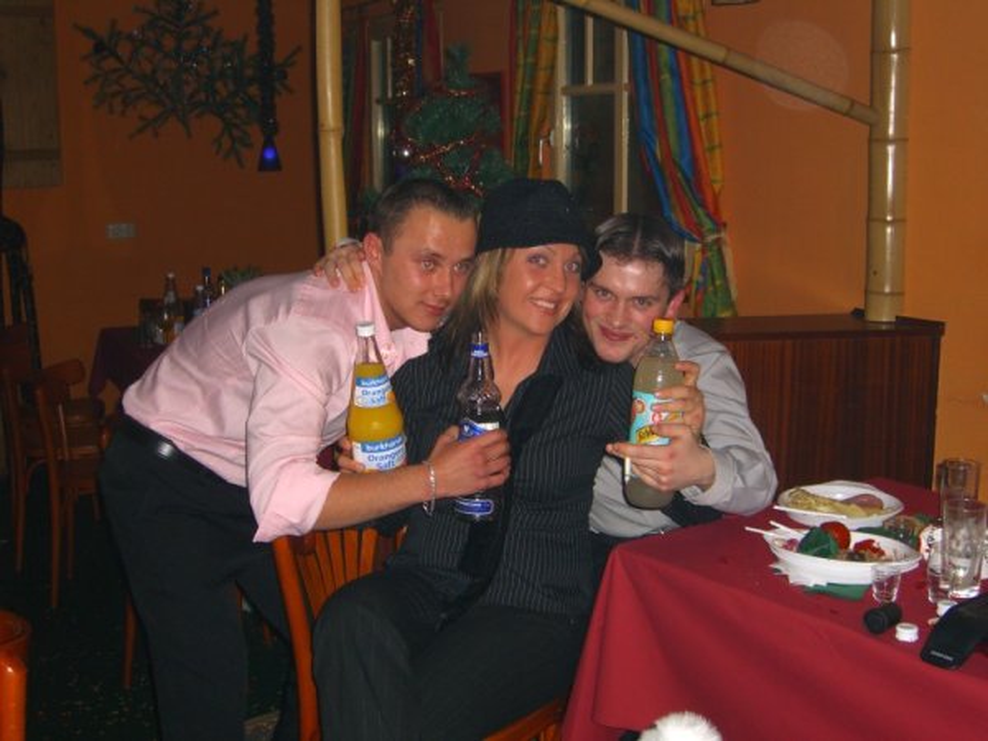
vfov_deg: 31.5
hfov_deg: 41.2
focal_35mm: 46
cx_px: 494
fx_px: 1313
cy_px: 370
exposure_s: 1/60
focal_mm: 9.5
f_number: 3.1
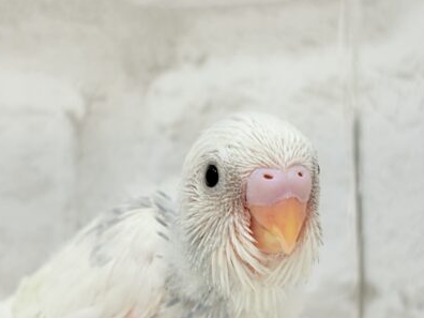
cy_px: 182
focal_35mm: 84
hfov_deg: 23.3
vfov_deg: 17.6
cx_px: 182
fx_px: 1029
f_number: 1.6
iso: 64
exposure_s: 1/100
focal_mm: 5.96
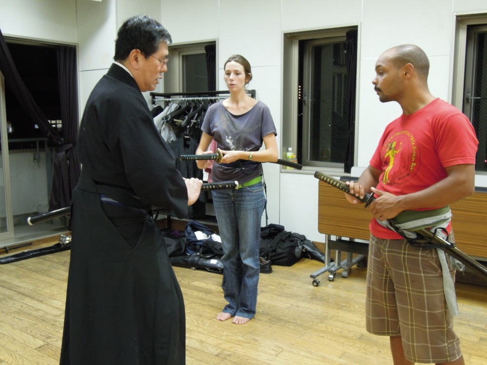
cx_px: 244
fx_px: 492
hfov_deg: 52.6
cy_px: 182
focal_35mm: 35
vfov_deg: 40.7
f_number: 3.2
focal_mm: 6.3
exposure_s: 1/15
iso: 400
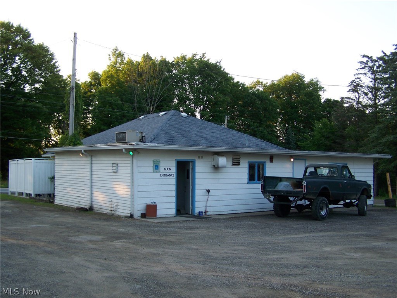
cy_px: 149
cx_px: 198
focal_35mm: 38
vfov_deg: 37.7
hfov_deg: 49.0
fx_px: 436
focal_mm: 6.3
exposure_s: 1/80
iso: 64
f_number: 2.8
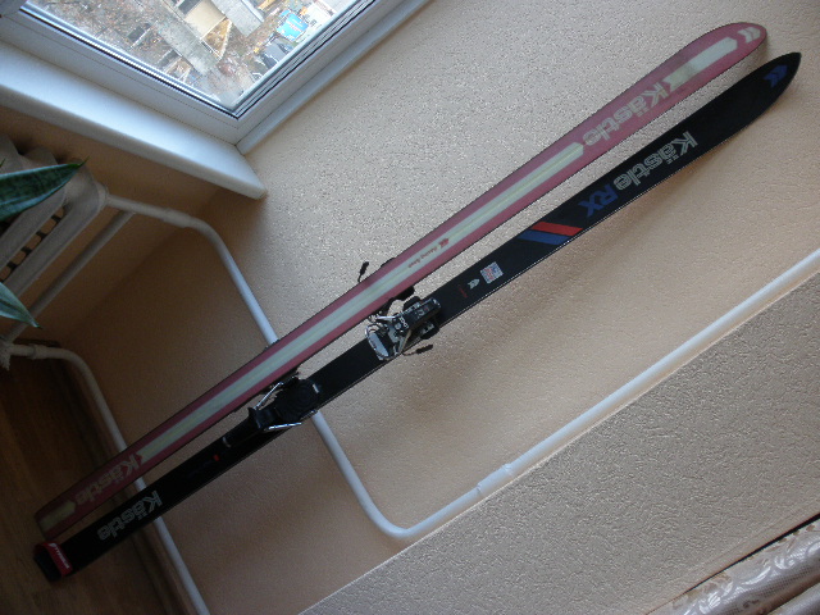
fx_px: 853
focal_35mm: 36
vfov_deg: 39.7
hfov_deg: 51.4
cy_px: 308
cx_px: 410
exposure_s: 1/30
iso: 80
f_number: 3.5
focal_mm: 6.3
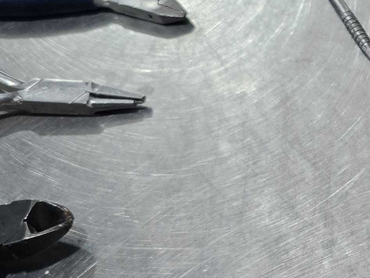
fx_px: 1037
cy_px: 110
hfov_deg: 17.3
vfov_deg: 15.2
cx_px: 624
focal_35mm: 97
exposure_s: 1/100
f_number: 1.7
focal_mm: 6.3
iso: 250
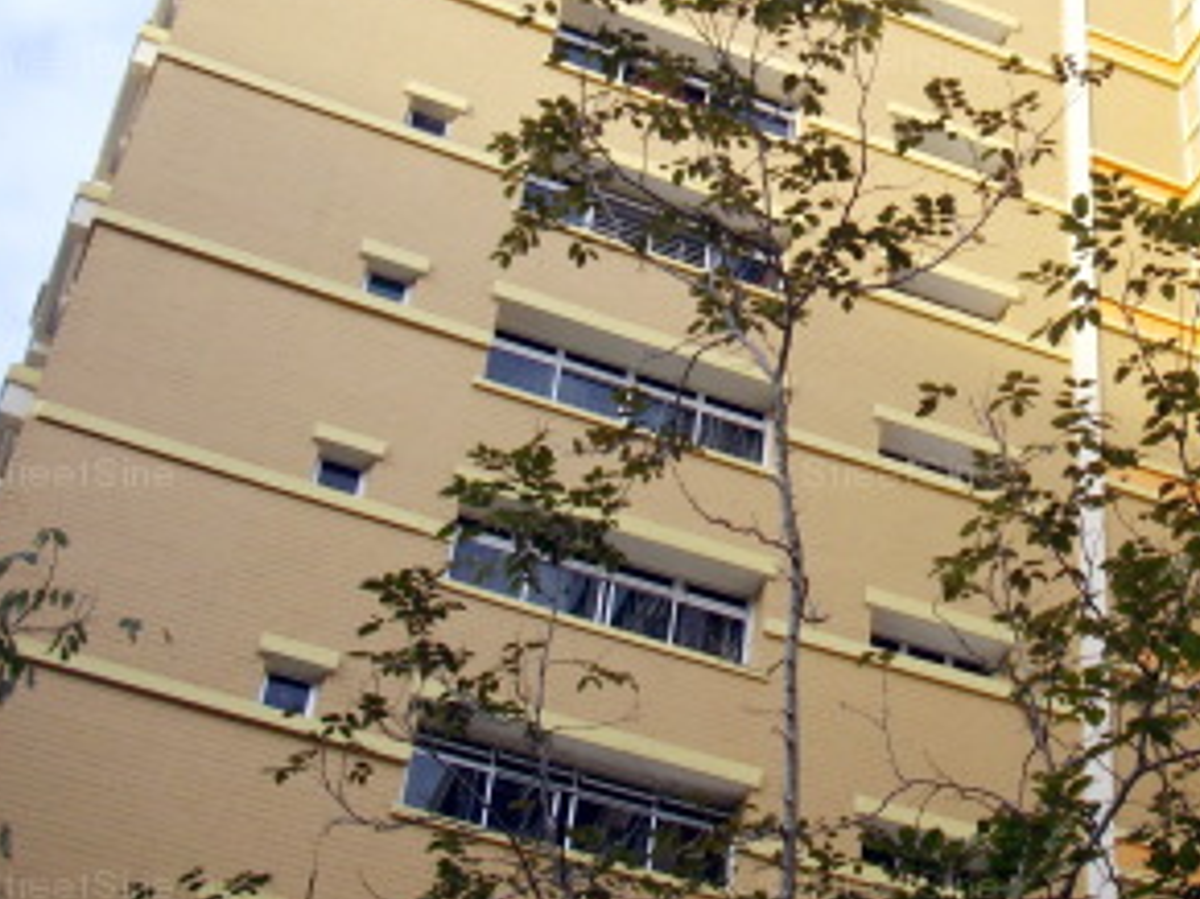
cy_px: 66
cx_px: 1068
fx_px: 2426
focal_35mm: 70
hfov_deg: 26.9
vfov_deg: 20.5
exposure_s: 1/320
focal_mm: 6.2
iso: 80
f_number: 2.8
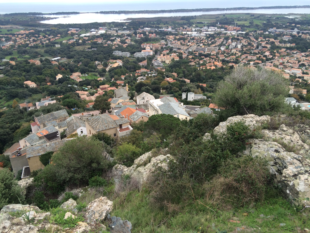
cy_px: 116
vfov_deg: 48.2
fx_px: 260
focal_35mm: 29
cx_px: 155
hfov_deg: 61.7
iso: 32
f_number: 2.2
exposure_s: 1/129
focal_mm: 4.15
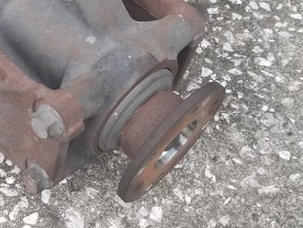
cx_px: 41
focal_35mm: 63
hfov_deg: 29.7
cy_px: 17
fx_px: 552
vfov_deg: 22.7
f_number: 1.7
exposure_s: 1/17
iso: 200
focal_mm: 4.25
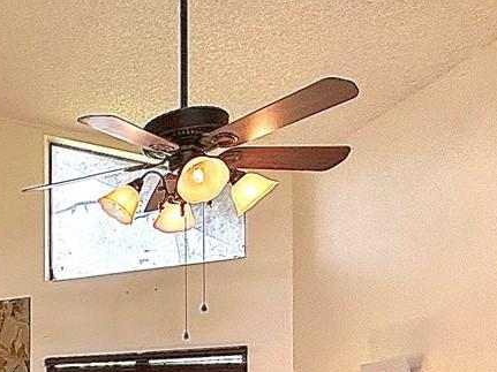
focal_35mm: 52
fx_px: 746
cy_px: 449
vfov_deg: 25.2
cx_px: -141
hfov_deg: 29.8
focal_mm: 2.22
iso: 64
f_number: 2.2
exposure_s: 1/120
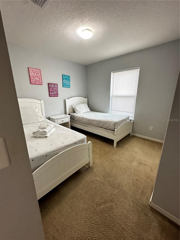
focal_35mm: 14
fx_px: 97
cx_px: 90
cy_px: 120
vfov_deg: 102.1
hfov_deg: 85.7
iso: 400
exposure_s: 1/60
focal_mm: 2.22
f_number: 2.2
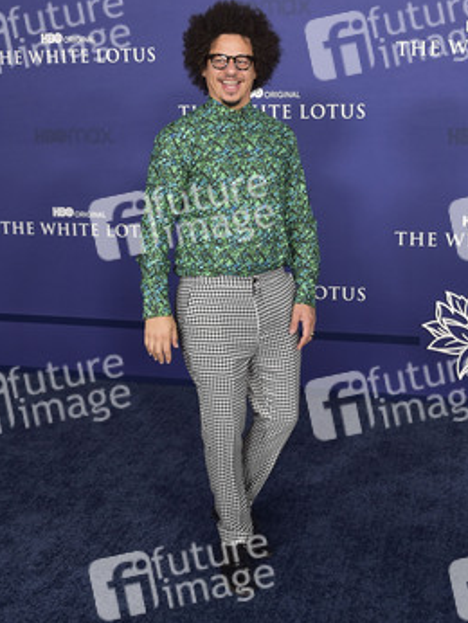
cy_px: 308
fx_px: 720
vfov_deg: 46.8
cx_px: 235
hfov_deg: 36.0
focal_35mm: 40
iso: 1600
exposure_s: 1/250
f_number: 4.5
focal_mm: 36
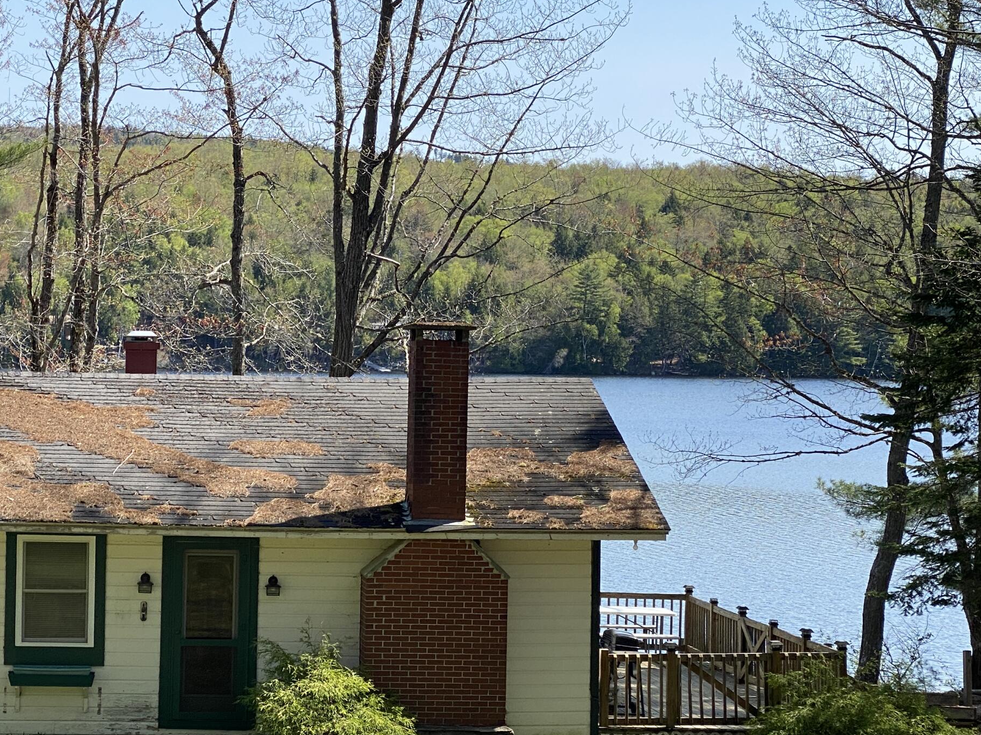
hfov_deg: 22.6
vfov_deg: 17.2
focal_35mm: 86
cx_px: 256
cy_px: 377
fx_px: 2437
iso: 20
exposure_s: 1/999
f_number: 2
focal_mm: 6
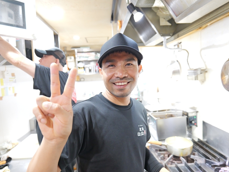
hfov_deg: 76.4
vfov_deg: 61.1
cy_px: 86
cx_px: 111
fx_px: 146
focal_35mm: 22
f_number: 3.5
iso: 6400
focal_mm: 20
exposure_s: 1/50
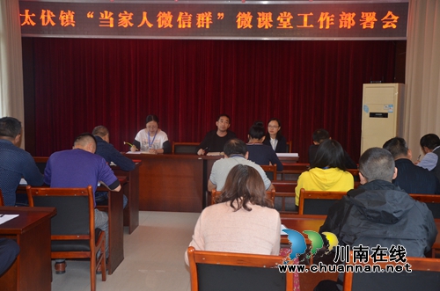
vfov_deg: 31.7
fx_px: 512
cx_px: 220
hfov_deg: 46.5
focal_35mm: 42
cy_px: 146
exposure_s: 1/60
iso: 800
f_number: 4
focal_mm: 28
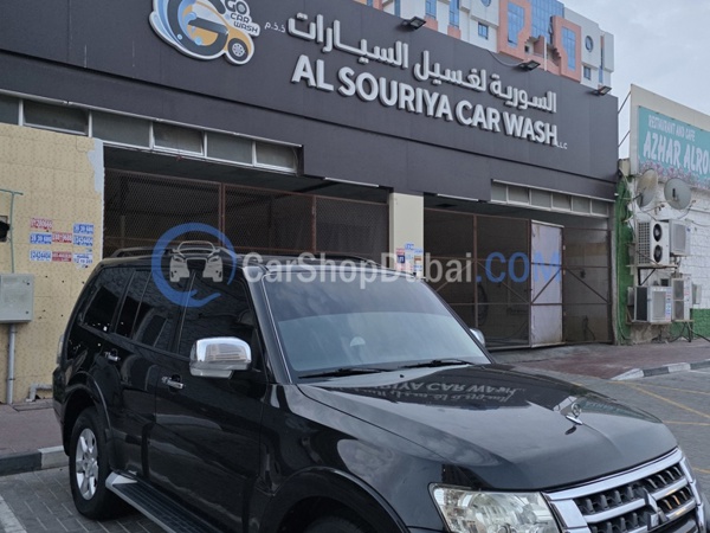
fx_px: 472
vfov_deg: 58.9
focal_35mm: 23
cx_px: 355
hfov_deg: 73.9
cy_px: 266
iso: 320
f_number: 1.7
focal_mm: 6.3
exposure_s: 1/100
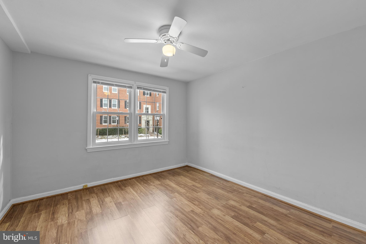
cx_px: 183
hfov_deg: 104.2
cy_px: 122
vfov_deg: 81.3
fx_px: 142
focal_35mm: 14
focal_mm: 14
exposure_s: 1/10
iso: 400
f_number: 8
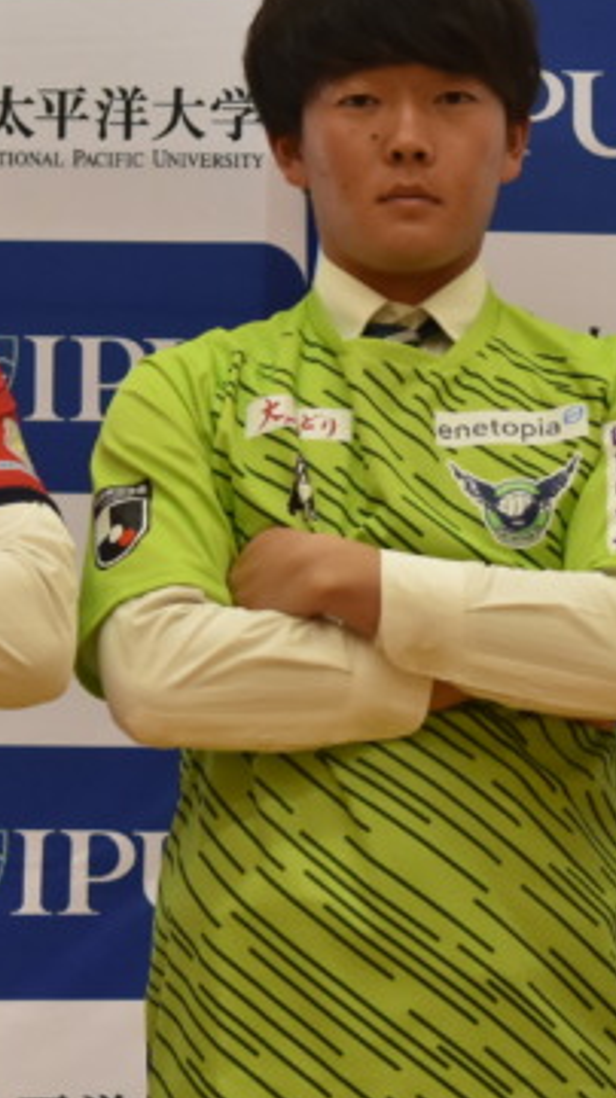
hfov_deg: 5.1
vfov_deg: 9.1
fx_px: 6866
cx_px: 399
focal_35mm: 236
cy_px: 250
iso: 640
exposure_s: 1/250
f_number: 4.5
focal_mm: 50
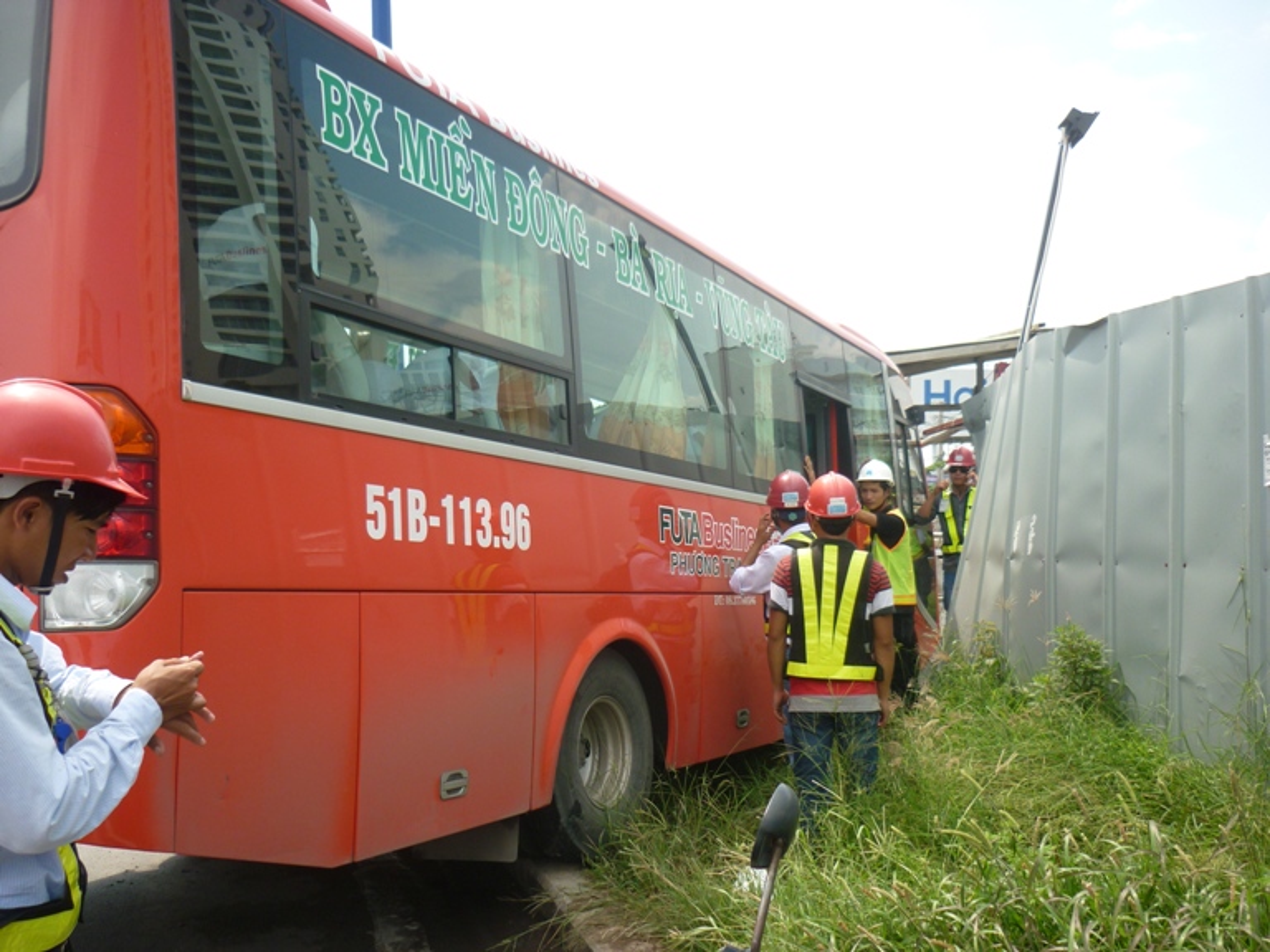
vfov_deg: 42.9
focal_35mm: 33
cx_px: 635
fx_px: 1211
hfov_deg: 55.4
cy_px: 476
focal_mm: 5.5
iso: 80
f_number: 2.8
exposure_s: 1/500
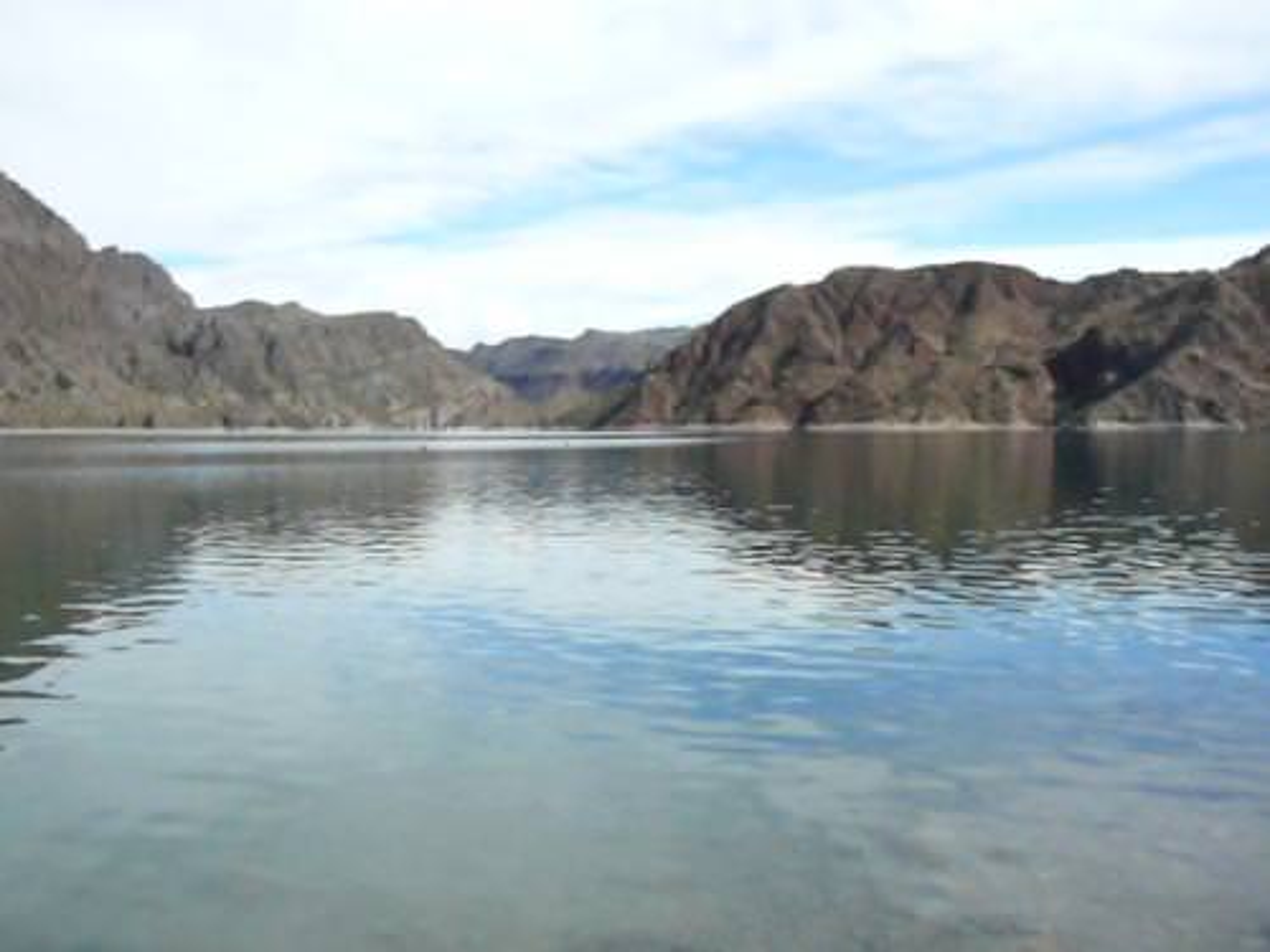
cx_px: 635
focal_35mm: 35
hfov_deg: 52.6
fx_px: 1284
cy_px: 476
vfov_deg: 40.7
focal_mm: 5.2
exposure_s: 1/2000
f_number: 5
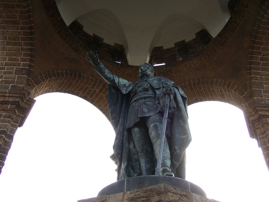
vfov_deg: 41.8
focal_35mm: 34
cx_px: 134
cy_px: 101
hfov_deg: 54.0
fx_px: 264
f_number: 4
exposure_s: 1/75.4
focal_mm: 7.13
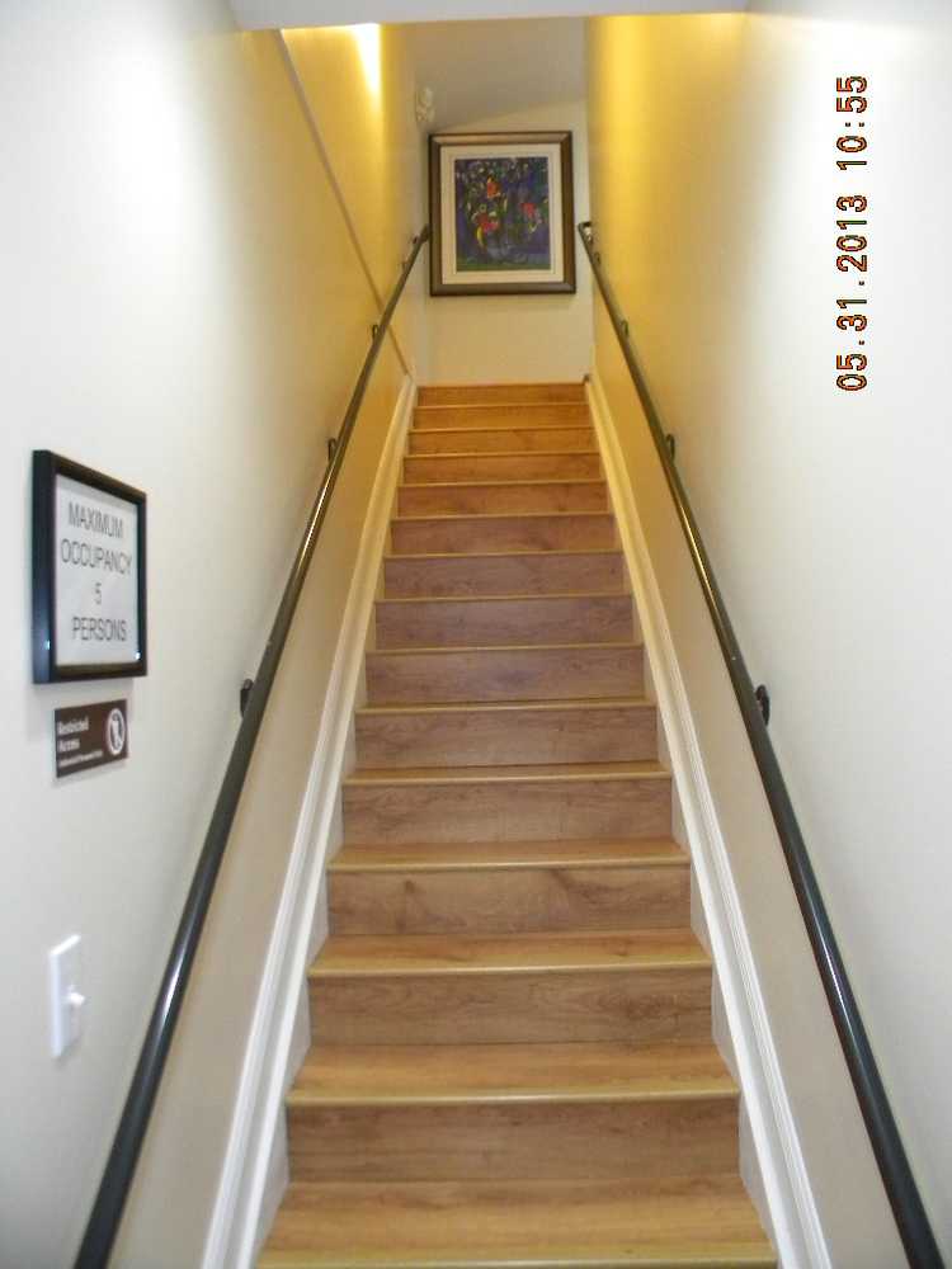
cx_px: 476
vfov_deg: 63.4
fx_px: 1027
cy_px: 634
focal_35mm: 28
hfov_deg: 49.7
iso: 400
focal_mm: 5
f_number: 3.5
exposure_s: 1/26
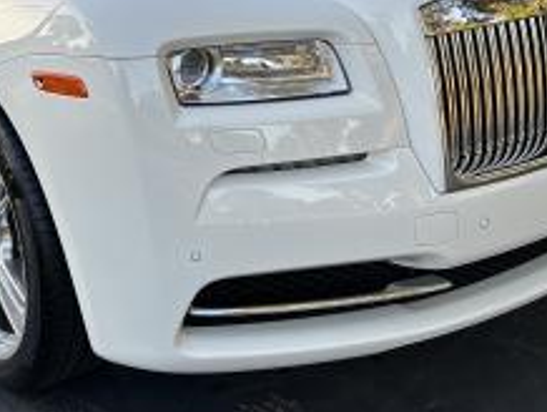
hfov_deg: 31.8
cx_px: 163
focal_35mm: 60
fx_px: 949
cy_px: 70
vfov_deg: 24.0
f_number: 1.5
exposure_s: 1/561
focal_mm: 5.7
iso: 50
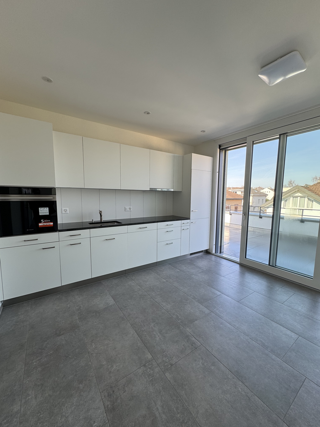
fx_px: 173
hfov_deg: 85.7
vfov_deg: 102.1
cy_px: 214
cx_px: 160
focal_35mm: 14
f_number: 2.2
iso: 40
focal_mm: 2.22
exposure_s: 1/144
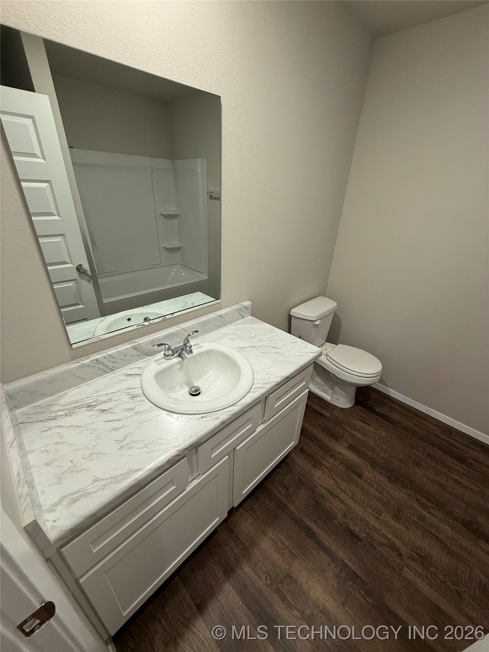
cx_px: 244
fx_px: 264
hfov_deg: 85.7
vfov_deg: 102.1
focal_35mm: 14
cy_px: 326
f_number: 2.2
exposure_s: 1/120
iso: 200
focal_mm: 2.22
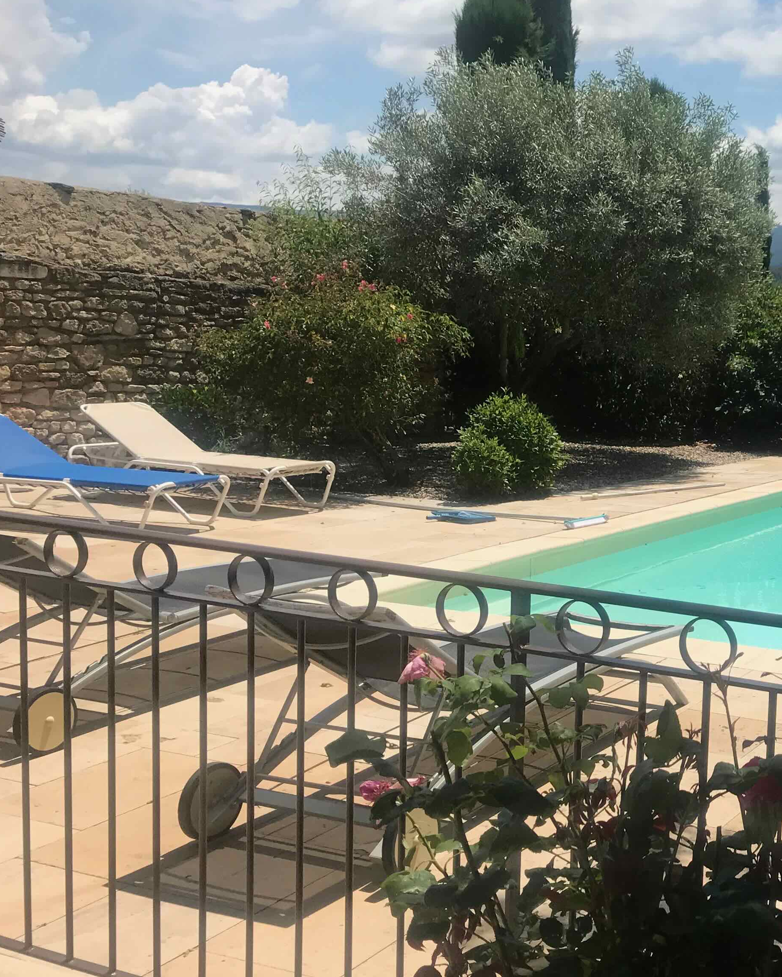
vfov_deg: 38.8
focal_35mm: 48
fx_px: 1389
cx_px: 843
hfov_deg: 28.7
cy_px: 490
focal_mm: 3.99
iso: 20
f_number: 1.8
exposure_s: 1/3546
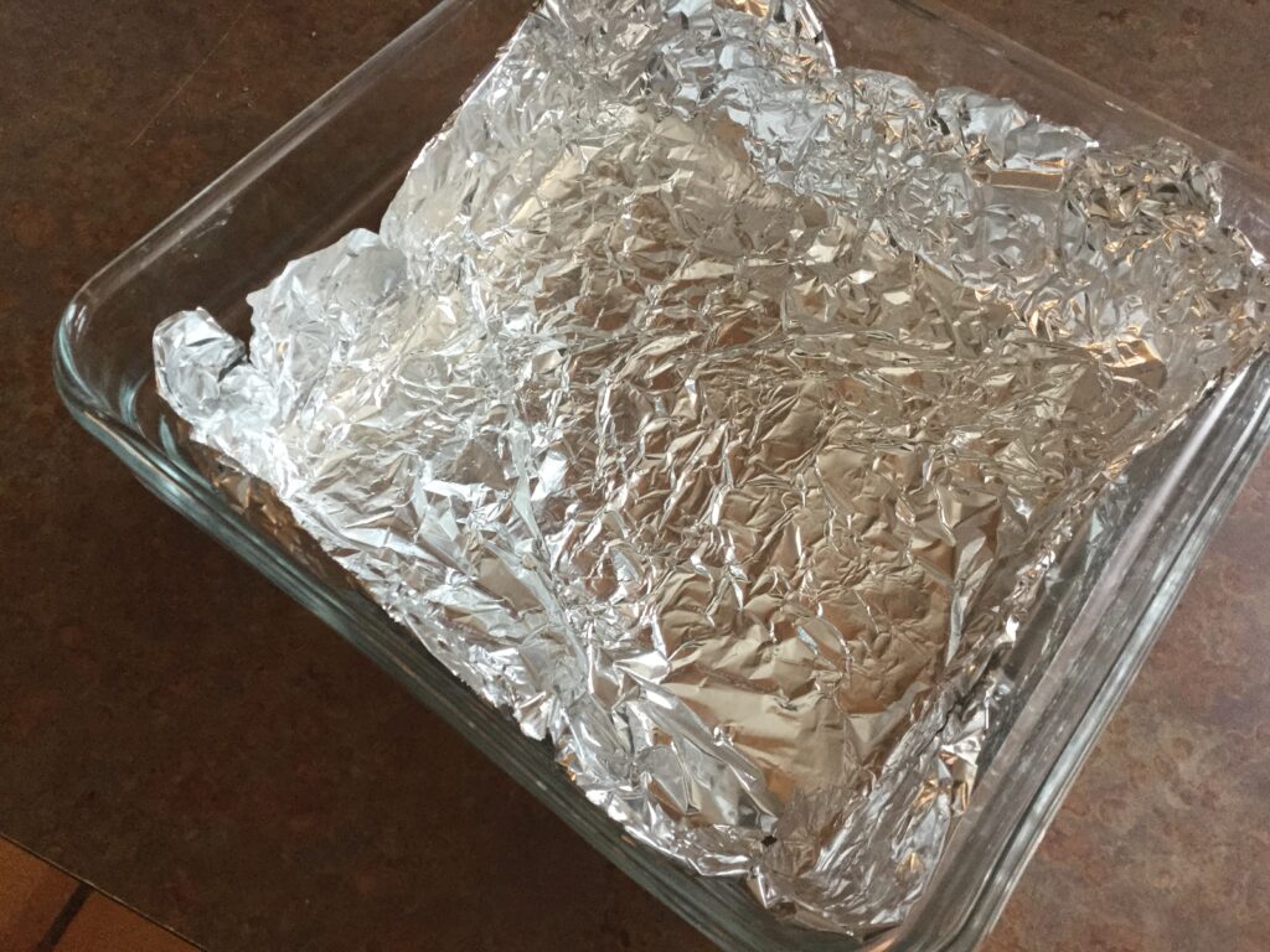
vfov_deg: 45.4
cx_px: 635
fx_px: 1137
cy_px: 476
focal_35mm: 31
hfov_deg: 58.4
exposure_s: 1/30
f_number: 2.4
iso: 100
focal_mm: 3.3
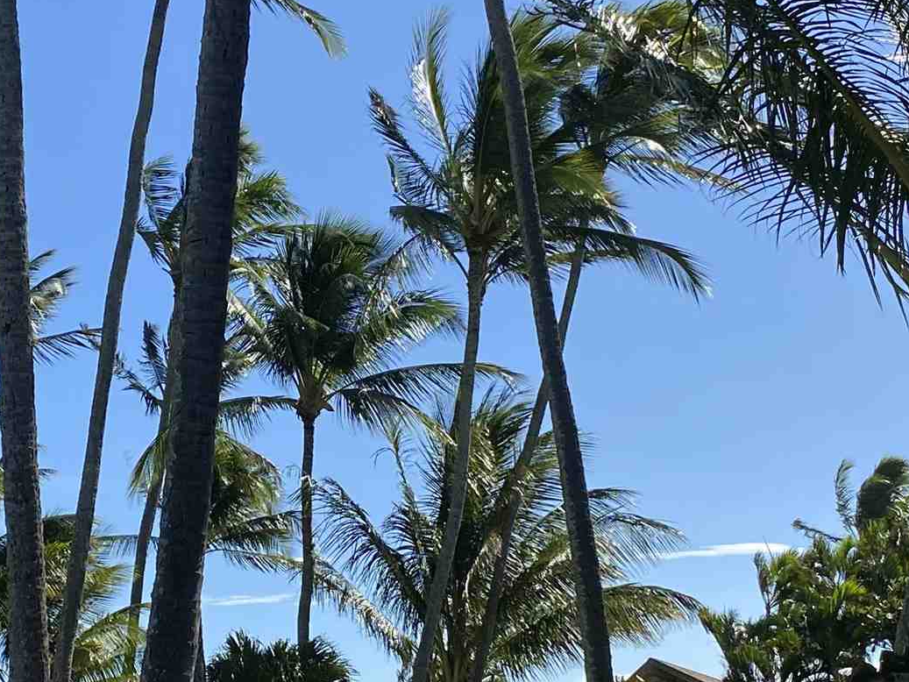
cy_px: 402
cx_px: 272
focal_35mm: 77
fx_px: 2022
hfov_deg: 25.1
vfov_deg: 19.1
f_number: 1.8
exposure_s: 1/2183
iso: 32
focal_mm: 4.25
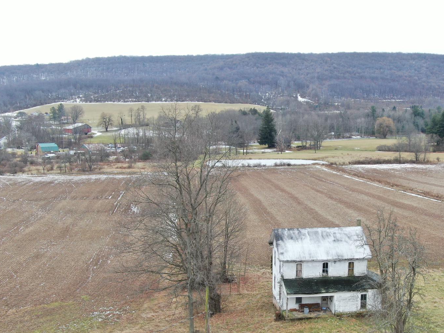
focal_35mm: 50
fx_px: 641
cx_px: 318
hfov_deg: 37.5
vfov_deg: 29.0
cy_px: 209
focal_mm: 5.57
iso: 100
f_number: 3.2
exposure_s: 1/100
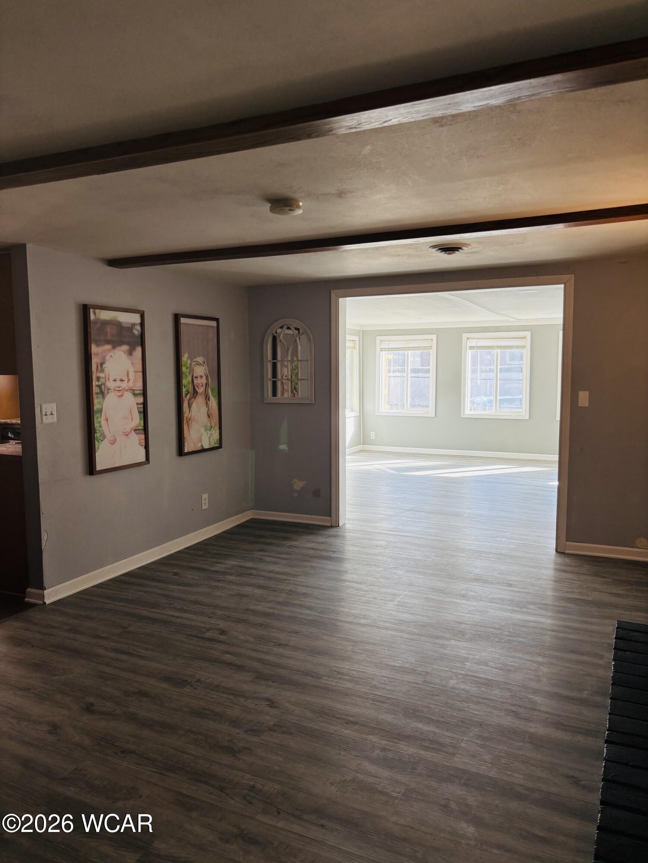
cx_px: 324
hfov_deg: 53.1
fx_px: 649
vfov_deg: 67.3
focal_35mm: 26
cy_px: 432
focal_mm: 5.96
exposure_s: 1/120
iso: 40
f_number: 1.6
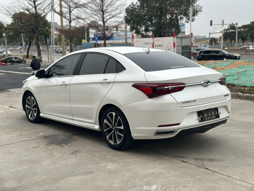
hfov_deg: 39.7
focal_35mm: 48
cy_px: 96
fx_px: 352
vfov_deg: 30.3
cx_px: 127
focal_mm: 6.86
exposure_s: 1/121
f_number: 1.78
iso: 64
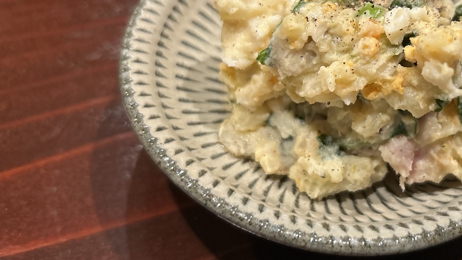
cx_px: 369
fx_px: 625
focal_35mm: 51
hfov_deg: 39.0
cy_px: 69
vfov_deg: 23.3
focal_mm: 5.7
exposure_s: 1/50
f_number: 1.5
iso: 200
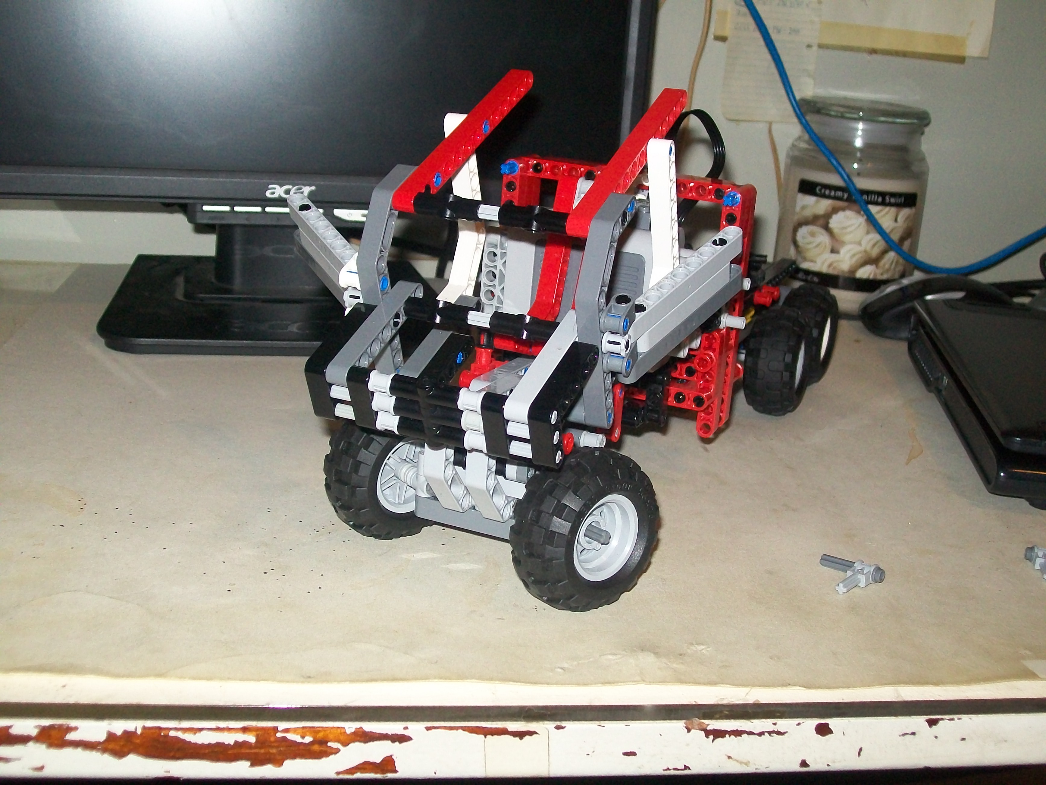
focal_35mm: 45
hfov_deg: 42.1
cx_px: 523
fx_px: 1360
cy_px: 392
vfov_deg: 32.2
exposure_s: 1/80
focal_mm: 7.6
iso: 160
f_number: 3
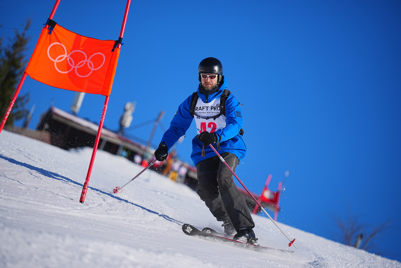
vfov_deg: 9.7
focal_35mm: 141
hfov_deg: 14.6
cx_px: 200
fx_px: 1571
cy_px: 134
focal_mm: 141
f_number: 2.8
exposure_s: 1/5000
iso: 100
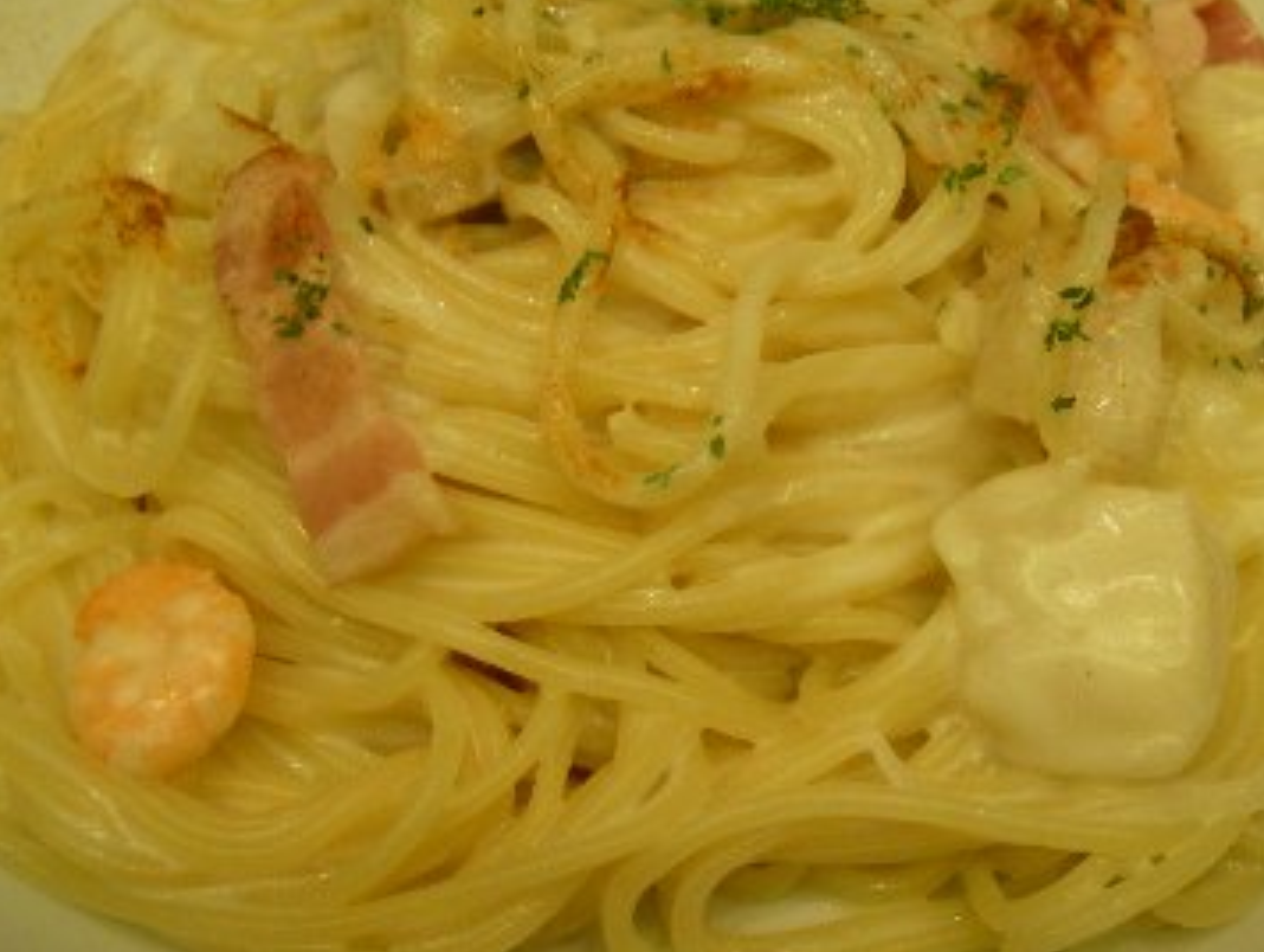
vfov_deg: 29.1
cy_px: 416
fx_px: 1828
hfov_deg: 38.1
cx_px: 708
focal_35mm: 50
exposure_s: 1/50
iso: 250
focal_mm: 6.3
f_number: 3.3
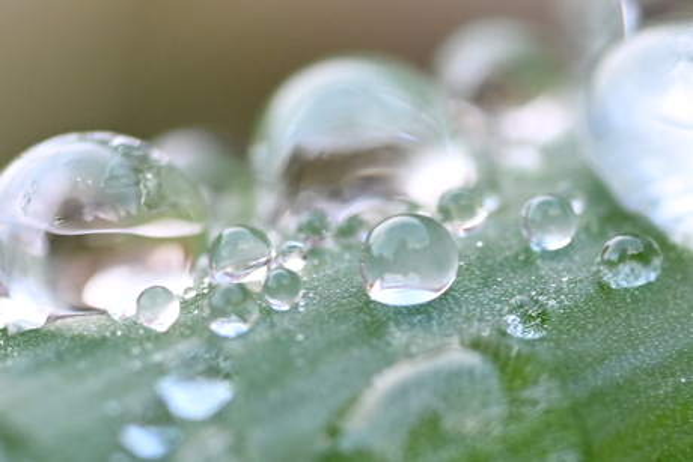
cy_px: 231
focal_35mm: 52
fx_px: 1011
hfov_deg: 37.8
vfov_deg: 25.8
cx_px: 346
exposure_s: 1/125
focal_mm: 35
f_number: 5.6
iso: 400
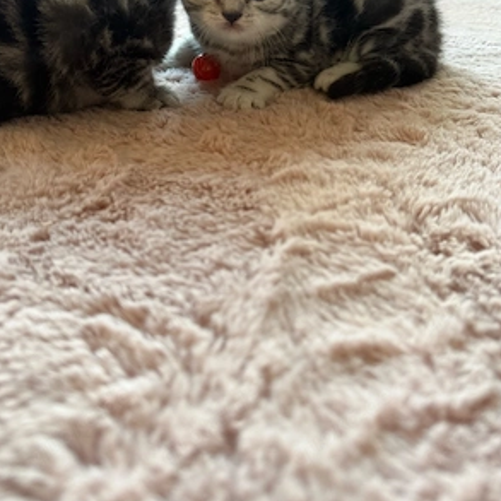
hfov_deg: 55.6
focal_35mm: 29
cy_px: 178
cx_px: 248
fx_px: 475
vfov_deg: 54.8
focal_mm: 6.76
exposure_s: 1/60
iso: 250
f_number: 1.78
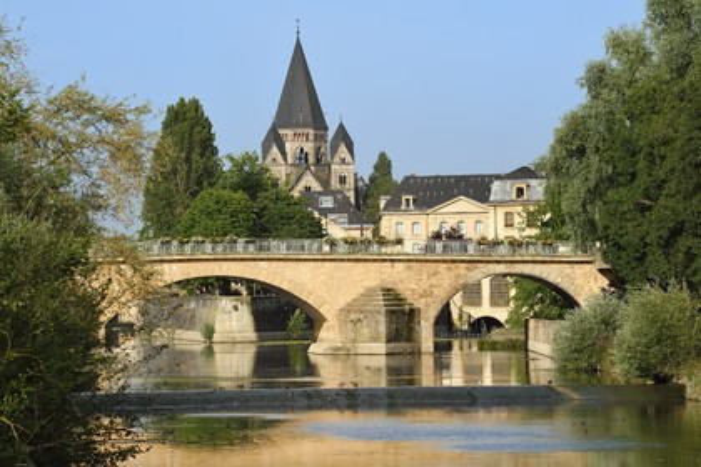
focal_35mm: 165
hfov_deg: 12.5
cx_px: 350
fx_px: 3213
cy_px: 234
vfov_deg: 8.3
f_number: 10
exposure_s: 1/320
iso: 200
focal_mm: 165
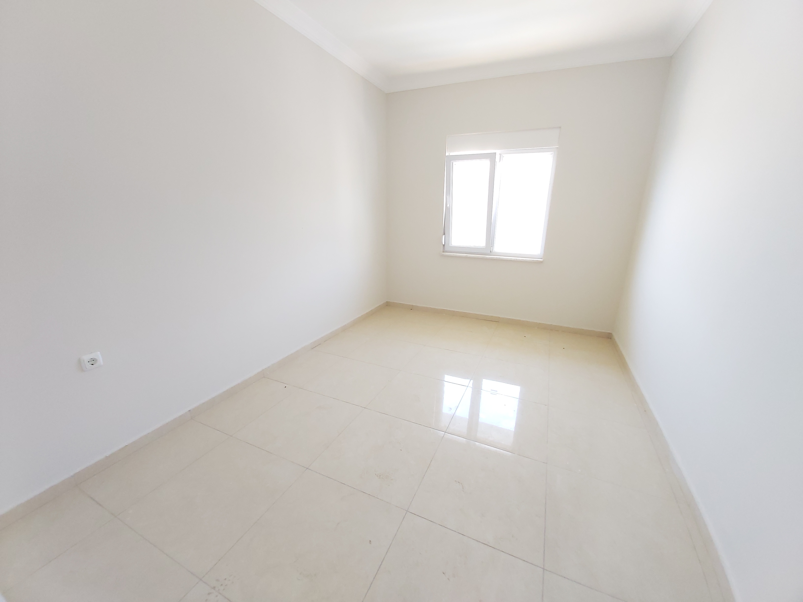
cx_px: 402
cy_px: 301
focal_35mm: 12
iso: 100
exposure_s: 1/50
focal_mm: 1.42
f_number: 2.2
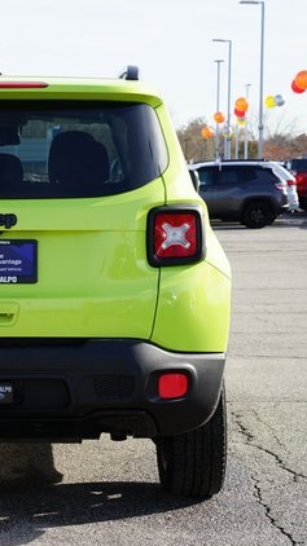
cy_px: 274
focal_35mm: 108
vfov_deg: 19.8
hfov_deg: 11.1
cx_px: 0
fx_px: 1565
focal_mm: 68
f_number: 10
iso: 100
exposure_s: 1/100
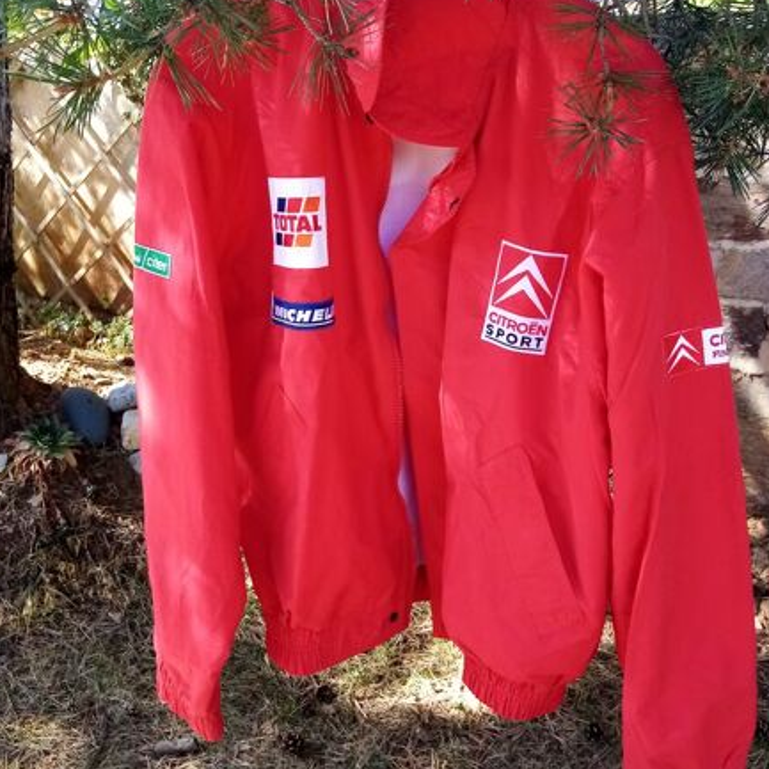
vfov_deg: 48.2
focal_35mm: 34
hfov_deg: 48.4
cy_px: 314
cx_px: 405
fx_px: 855
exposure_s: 1/128
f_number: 1.8
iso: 107
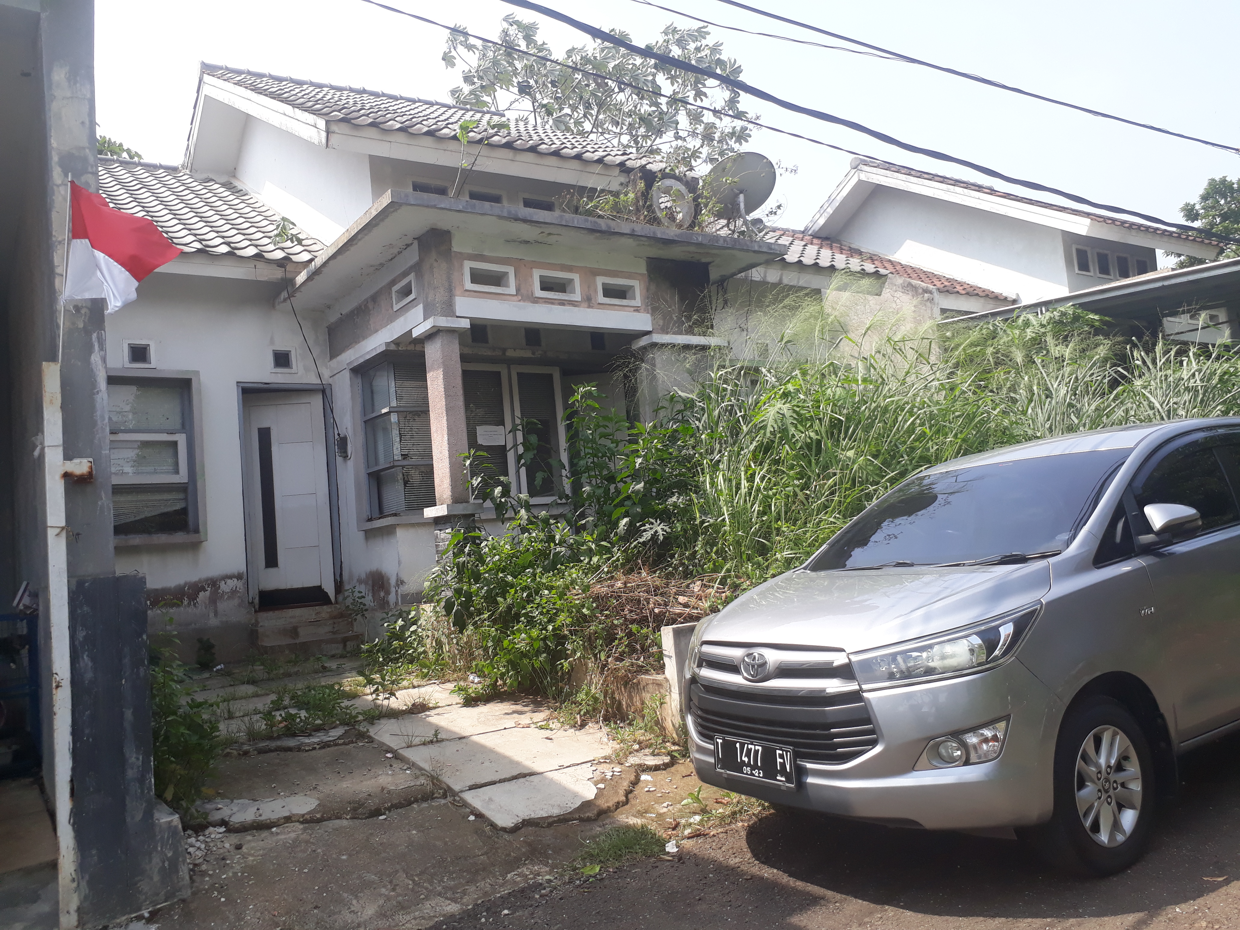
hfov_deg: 65.3
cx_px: 620
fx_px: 967
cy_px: 465
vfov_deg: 51.4
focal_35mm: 27
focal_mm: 3.6
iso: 40
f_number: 1.9
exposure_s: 1/679
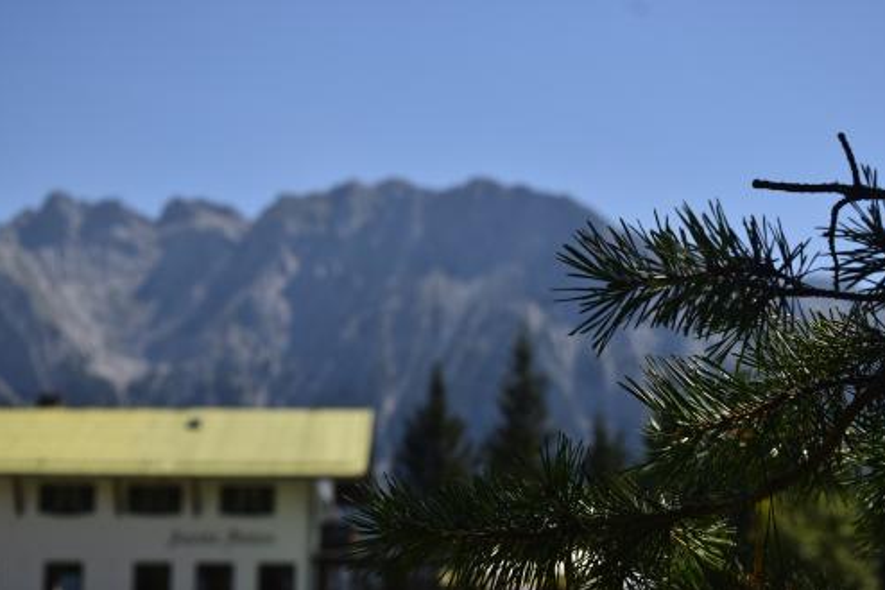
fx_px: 2052
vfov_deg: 16.3
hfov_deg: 24.3
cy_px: 297
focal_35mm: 84
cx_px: 442
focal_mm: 55
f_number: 8
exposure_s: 1/500
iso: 100
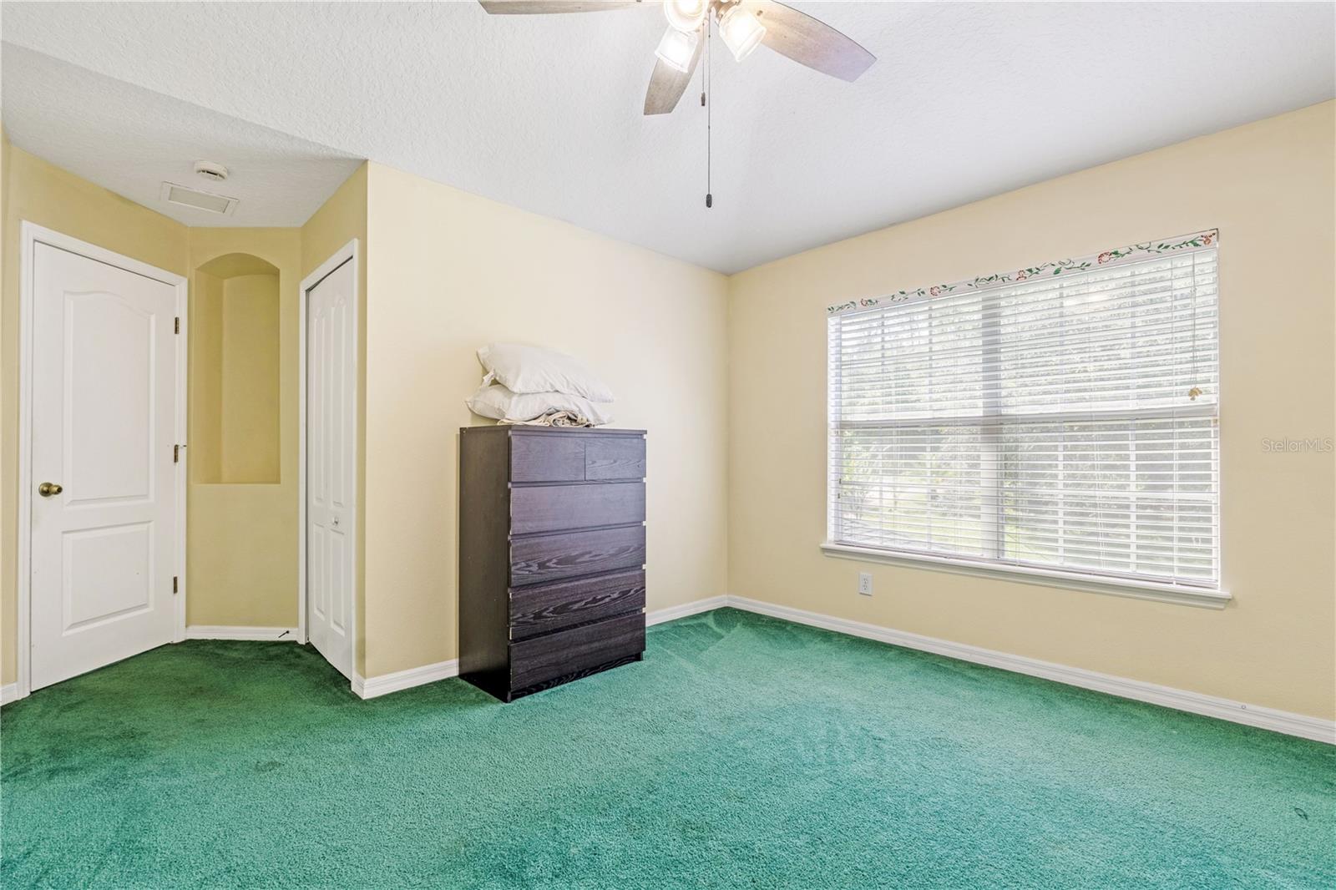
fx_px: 612
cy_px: 445
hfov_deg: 95.0
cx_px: 668
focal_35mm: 16
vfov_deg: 72.0
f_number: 9
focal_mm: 11
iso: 250
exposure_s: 1/160
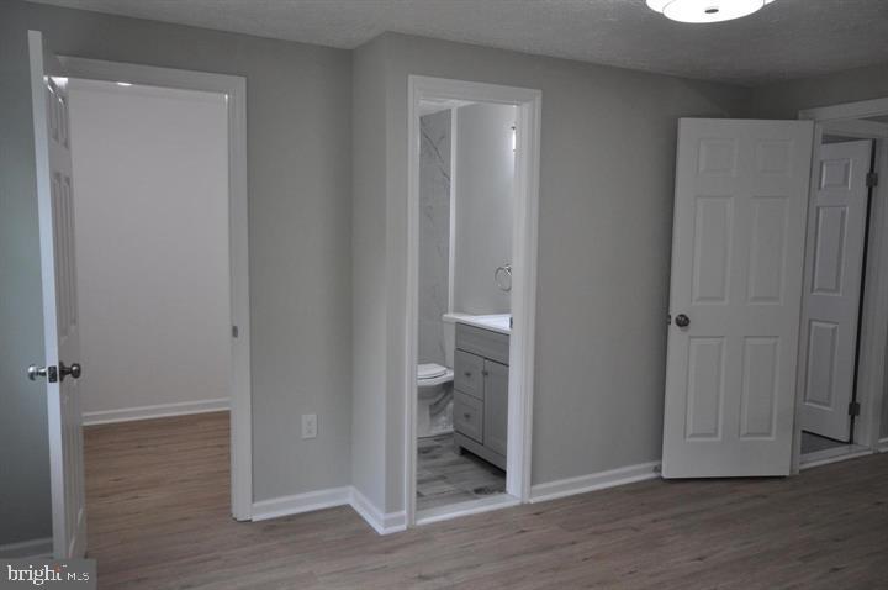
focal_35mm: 30
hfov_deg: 62.0
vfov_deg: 43.5
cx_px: 444
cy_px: 295
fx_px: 739
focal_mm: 20
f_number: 5.6
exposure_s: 1/60
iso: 720
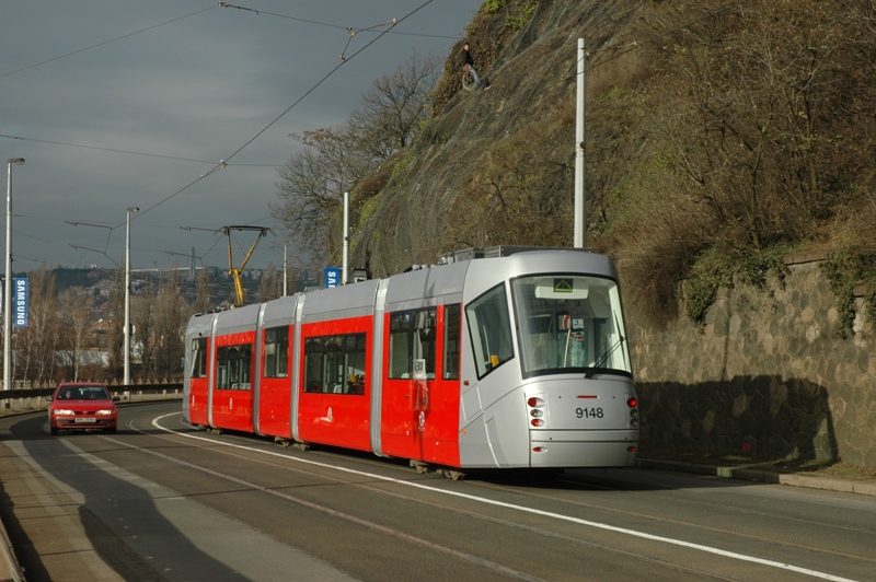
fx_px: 1751
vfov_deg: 18.9
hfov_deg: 28.1
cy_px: 291
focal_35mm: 72
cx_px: 438
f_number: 11
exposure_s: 1/500
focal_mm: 48
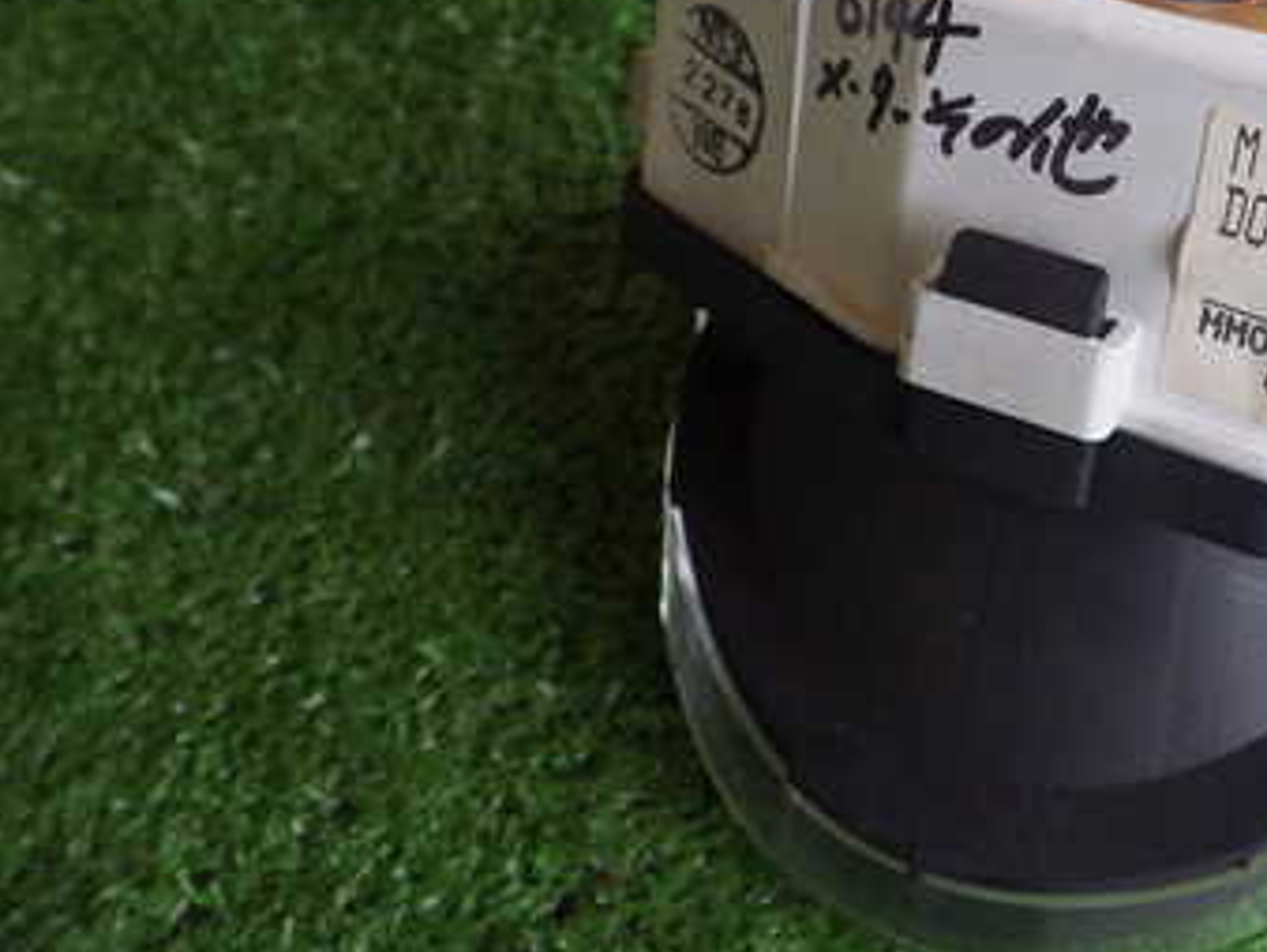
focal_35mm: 55
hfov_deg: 33.2
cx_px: 1121
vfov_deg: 26.4
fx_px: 2015
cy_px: 277
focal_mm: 5.5
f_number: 3.1
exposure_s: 1/50
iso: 250
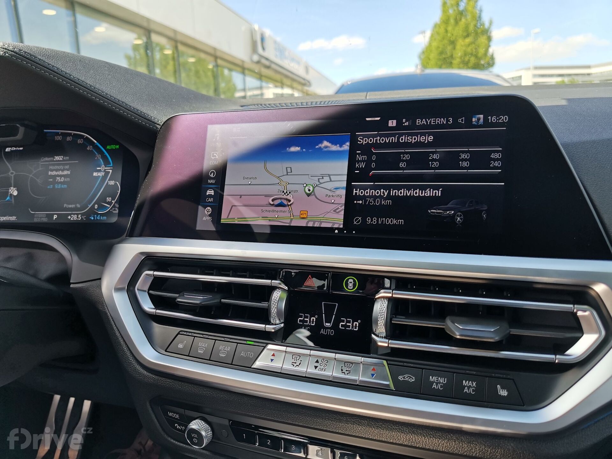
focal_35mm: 26
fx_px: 460
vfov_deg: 53.1
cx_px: 306
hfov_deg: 67.3
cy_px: 230
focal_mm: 4.66
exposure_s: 1/297
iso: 50
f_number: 1.4
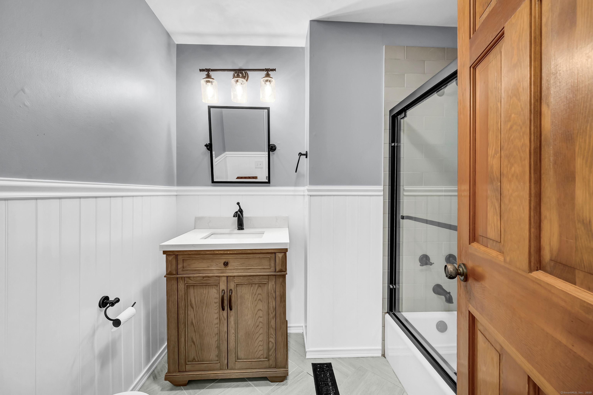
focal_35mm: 14
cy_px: 198
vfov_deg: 81.2
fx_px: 231
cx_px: 296
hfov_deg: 104.3
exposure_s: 1/4
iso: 400
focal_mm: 14
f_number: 7.1
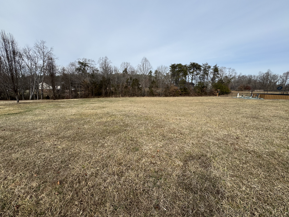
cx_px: 144
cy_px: 108
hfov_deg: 102.1
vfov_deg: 85.7
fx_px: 117
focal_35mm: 14
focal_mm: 2.22
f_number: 2.2
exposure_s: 1/1034
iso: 50
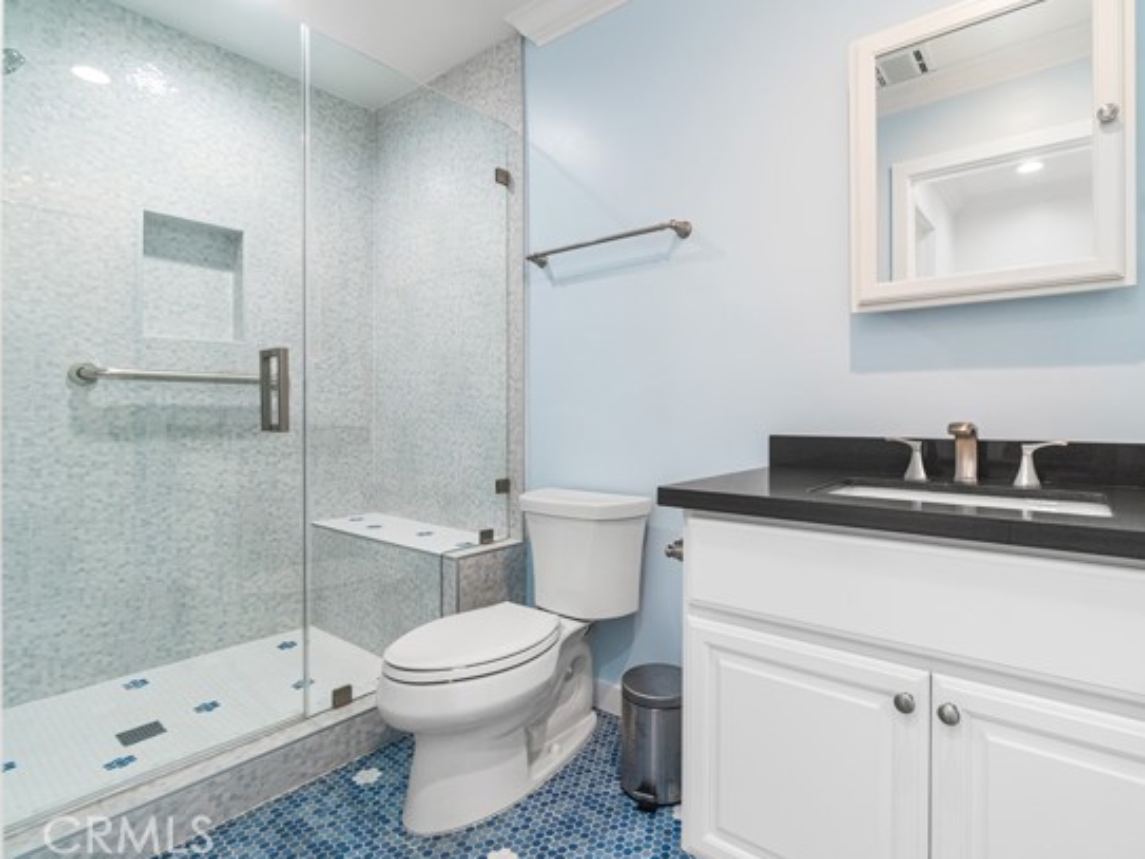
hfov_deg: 90.5
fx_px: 562
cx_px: 652
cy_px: 416
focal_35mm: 17
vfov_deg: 74.7
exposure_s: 1/13
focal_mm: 10
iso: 320
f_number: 7.1
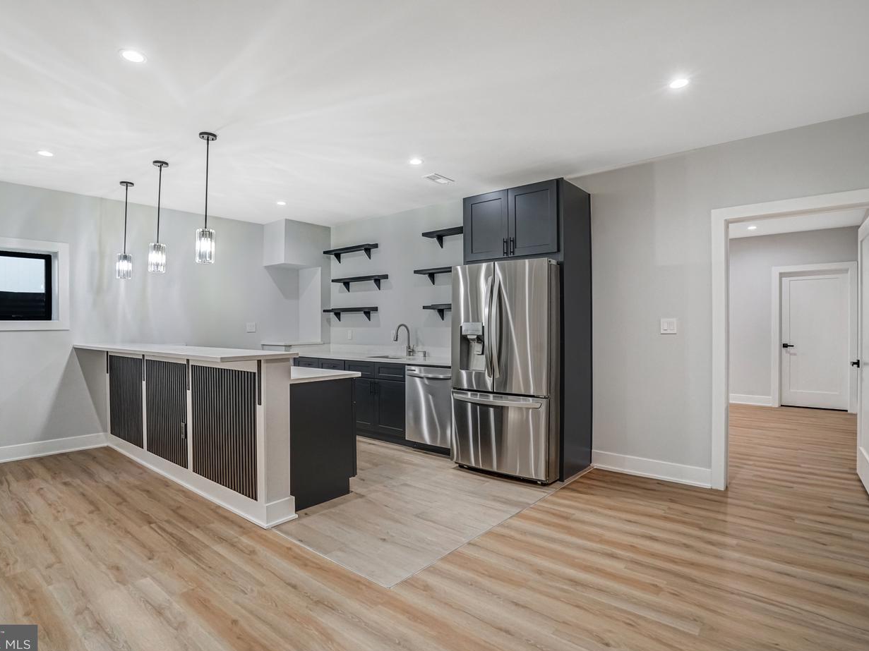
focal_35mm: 18
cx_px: 436
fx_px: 452
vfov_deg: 71.6
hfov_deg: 87.8
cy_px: 322
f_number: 8
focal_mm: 16
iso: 1250
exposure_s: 1/50
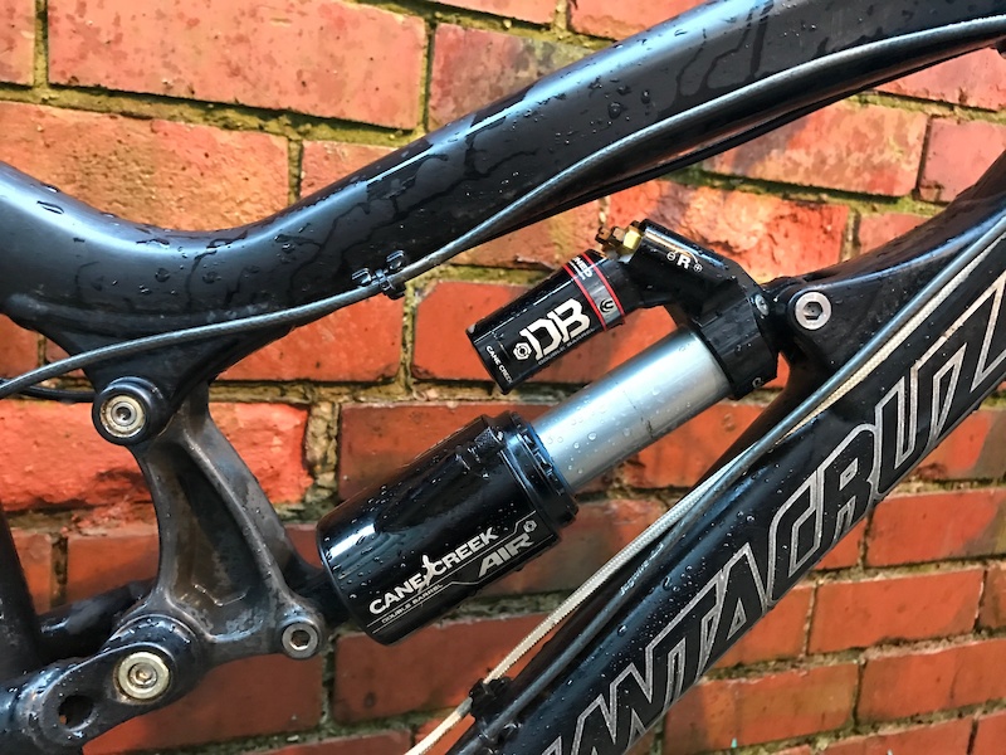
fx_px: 814
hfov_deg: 63.4
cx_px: 503
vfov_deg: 49.7
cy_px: 378
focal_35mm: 28
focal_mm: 3.99
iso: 100
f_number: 1.8
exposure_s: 1/6
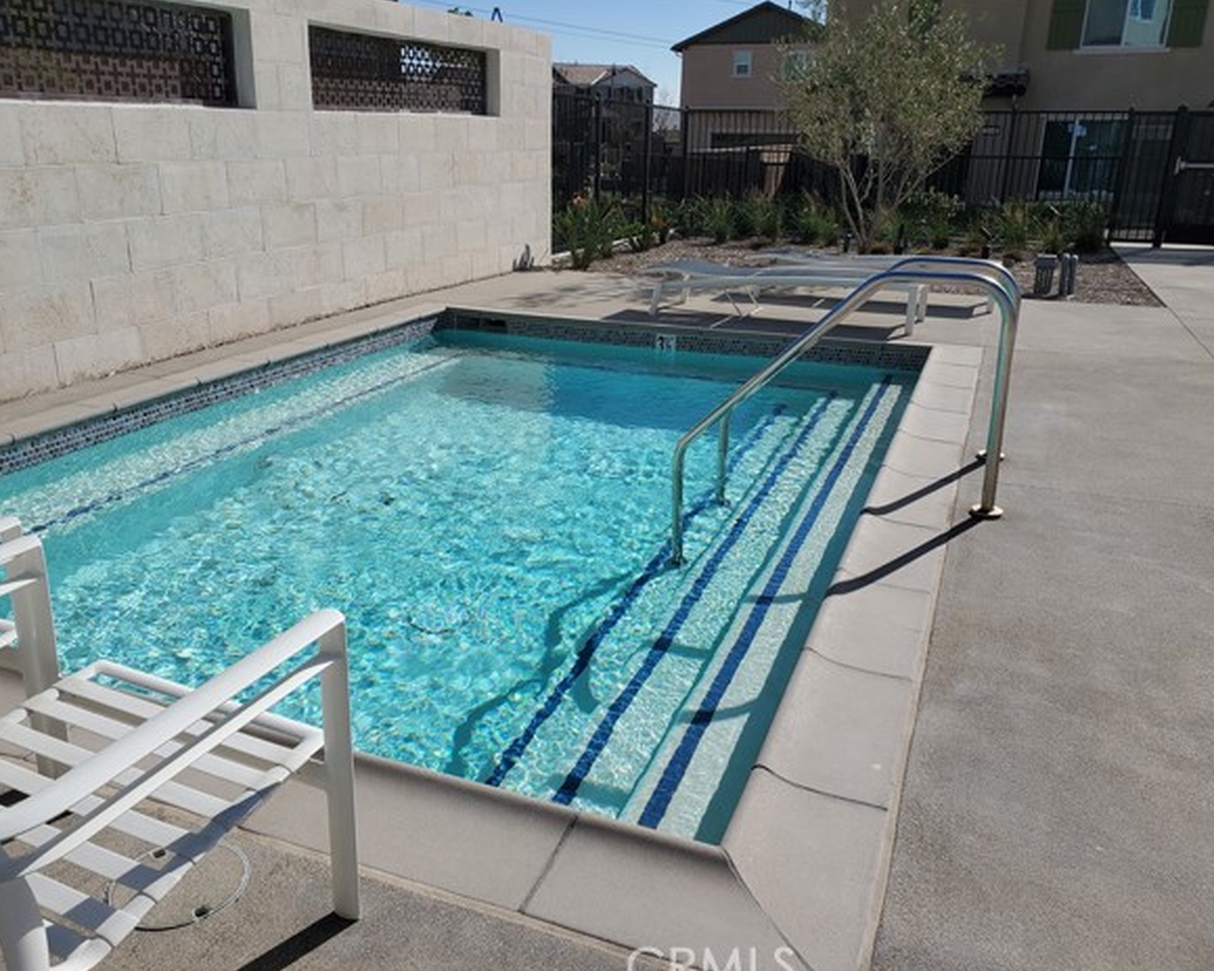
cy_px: 494
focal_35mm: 28
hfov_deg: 62.1
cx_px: 559
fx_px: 1006
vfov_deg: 51.5
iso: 50
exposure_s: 1/2952
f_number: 2.4
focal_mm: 4.3
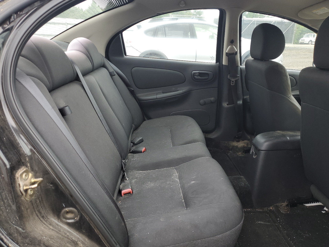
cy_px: 124
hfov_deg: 67.3
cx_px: 164
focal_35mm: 26
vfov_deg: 53.1
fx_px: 247
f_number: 1.5
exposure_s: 1/222
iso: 50
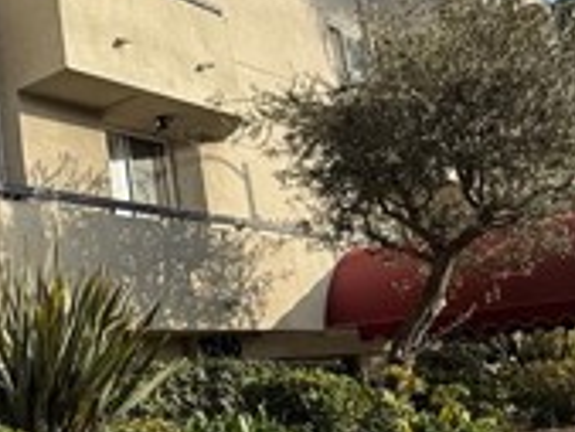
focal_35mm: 53
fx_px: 881
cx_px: -85
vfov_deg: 27.6
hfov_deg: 31.3
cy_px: 225
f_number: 2.2
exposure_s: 1/1259
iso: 50
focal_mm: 2.22
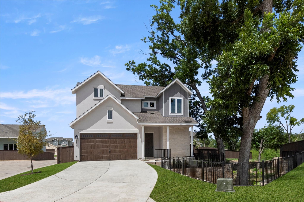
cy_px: 101
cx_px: 152
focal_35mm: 21
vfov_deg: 59.4
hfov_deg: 81.2
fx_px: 177
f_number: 8
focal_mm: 14
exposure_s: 1/2500
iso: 400
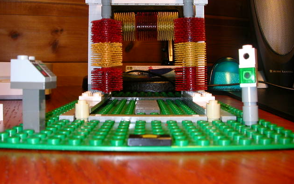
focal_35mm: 40
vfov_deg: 31.9
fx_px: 320
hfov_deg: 49.3
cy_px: 76
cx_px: 146
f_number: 4.5
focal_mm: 5.6
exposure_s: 1/30
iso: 100
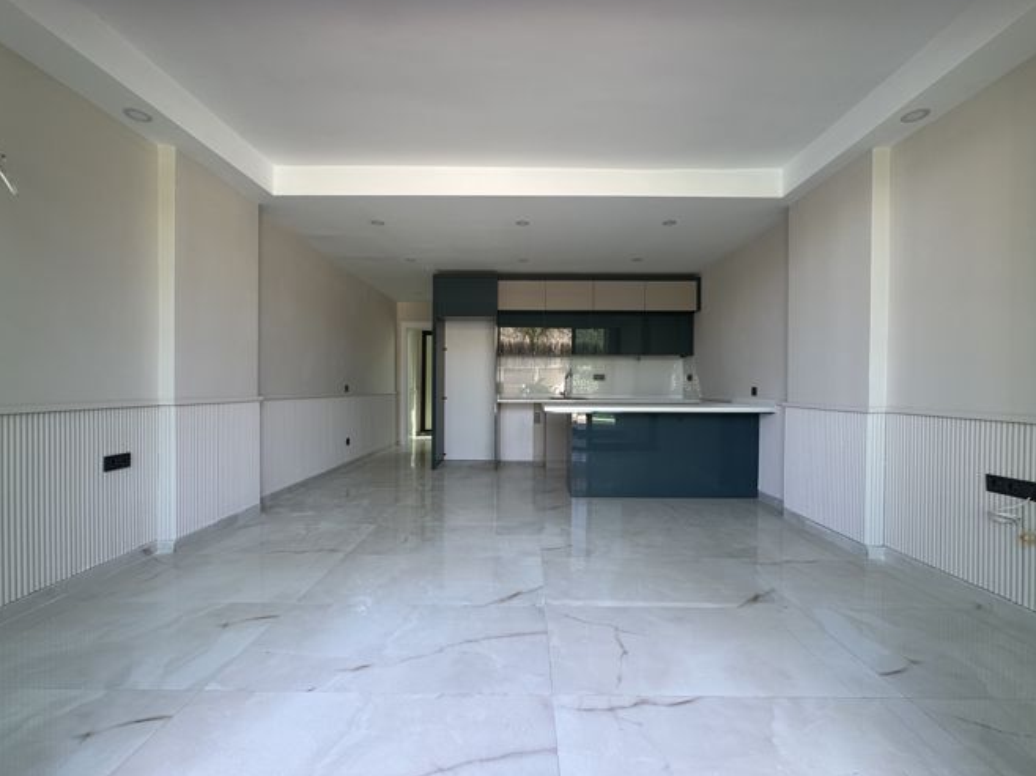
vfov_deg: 81.7
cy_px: 390
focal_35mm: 15
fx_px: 449
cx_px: 524
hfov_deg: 98.2
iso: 64
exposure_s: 1/99
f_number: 2.2
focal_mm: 2.22
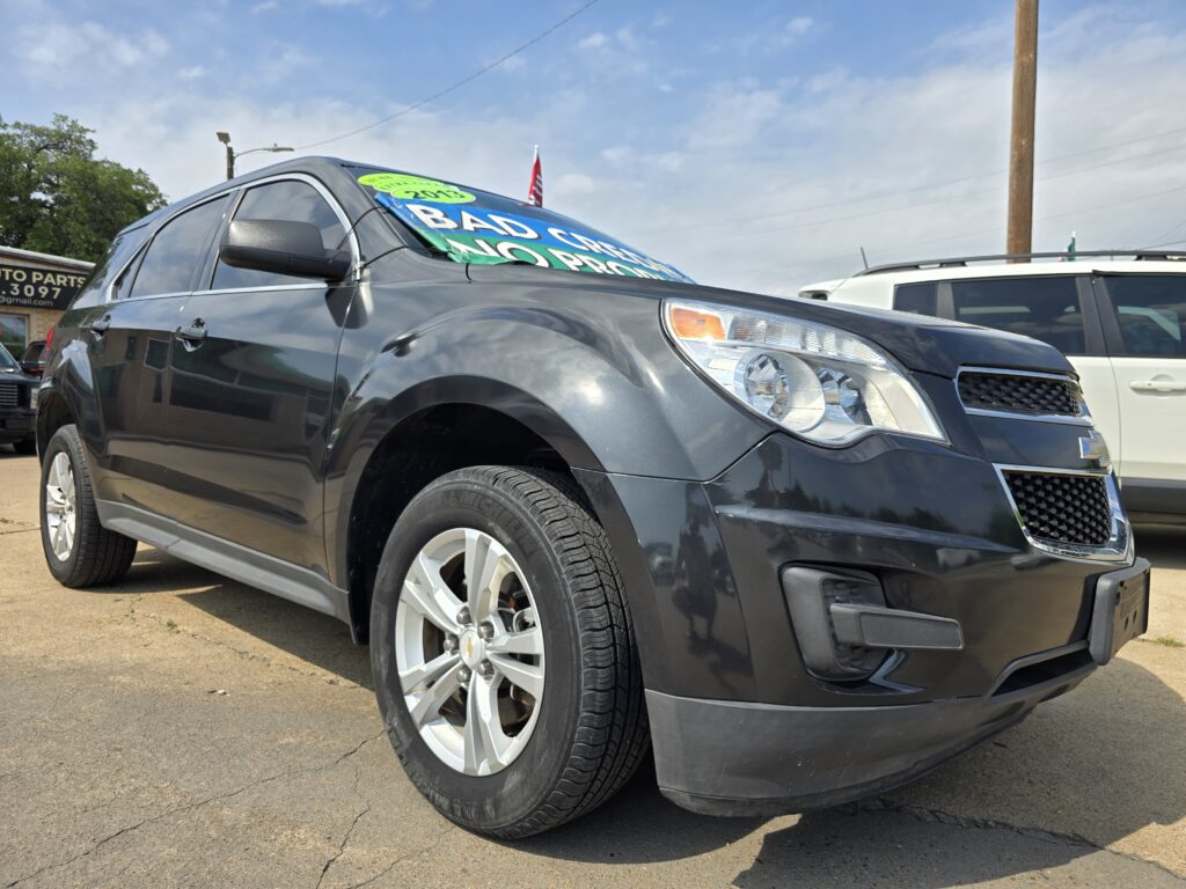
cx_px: 593
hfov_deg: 73.9
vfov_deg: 58.9
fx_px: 788
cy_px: 444
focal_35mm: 23
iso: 12
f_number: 1.7
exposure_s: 1/724
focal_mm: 6.3
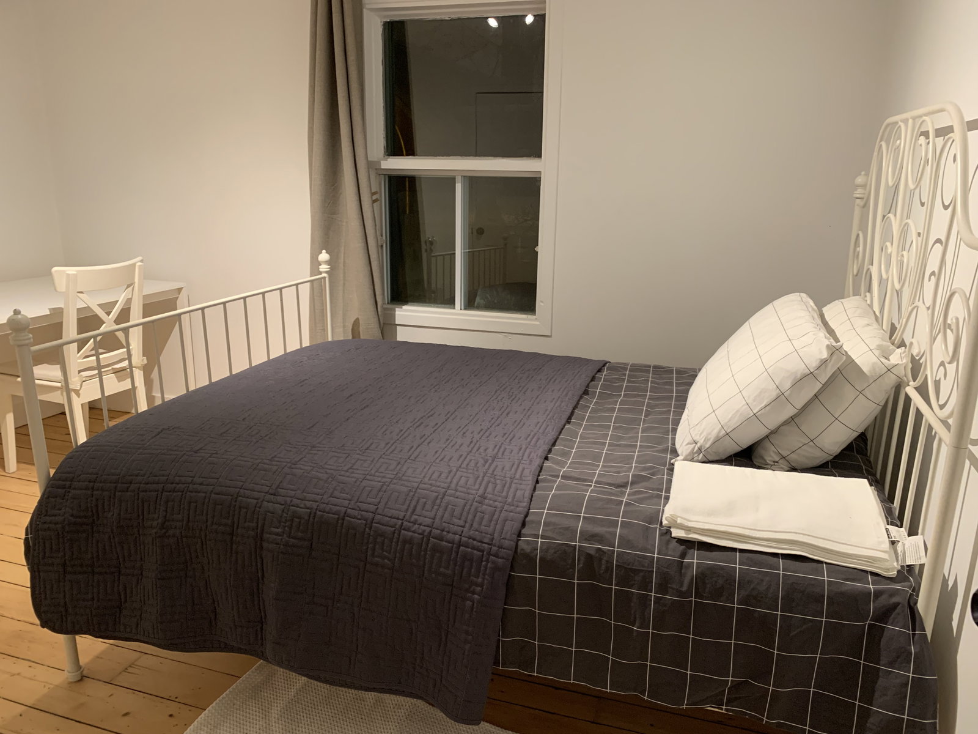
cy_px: 367
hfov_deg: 67.3
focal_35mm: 26
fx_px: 735
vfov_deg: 53.1
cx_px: 489
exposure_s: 1/40
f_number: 1.8
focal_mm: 4.25
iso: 250
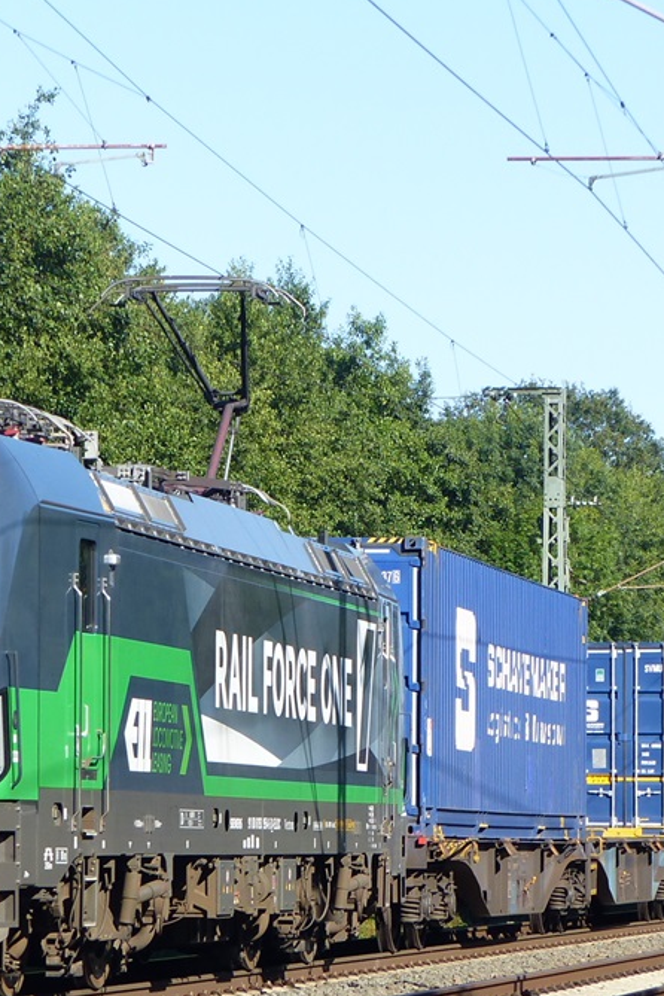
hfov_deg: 7.1
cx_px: 347
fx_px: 5367
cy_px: 591
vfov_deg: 10.6
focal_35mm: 194
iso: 100
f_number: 4
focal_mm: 18.7
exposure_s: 1/500
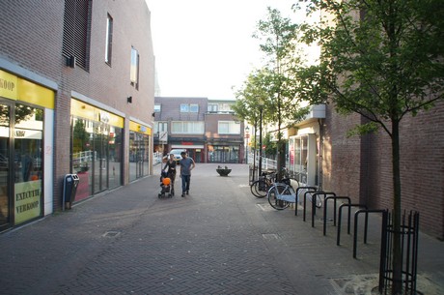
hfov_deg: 67.5
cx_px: 222
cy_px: 148
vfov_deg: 47.8
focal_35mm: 27
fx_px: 332
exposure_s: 1/60
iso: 100
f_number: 5
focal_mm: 18
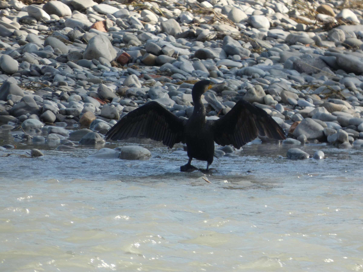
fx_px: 12584
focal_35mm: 1200
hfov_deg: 1.7
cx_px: 182
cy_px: 136
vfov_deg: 1.2
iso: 80
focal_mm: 215
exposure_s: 1/160
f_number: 5.9
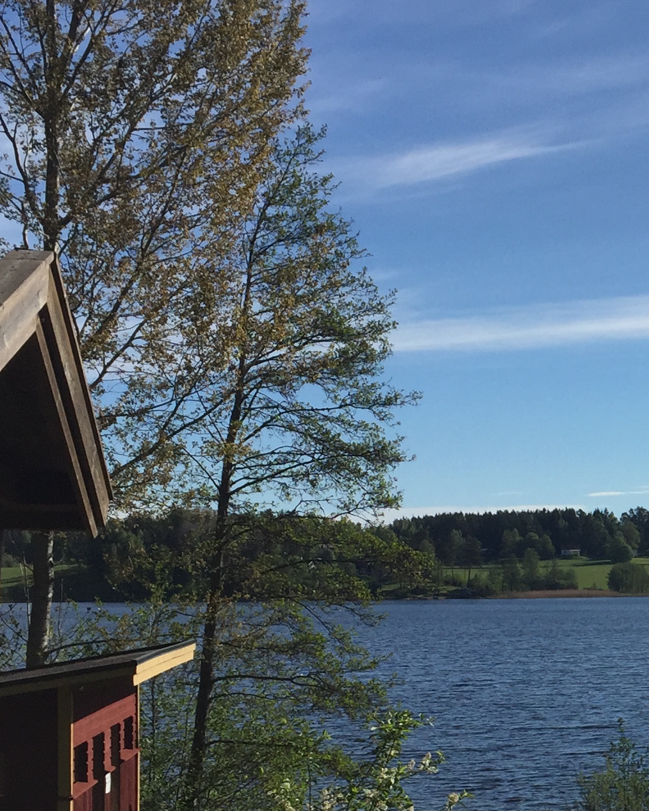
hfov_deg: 19.7
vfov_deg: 25.8
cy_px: 577
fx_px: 1753
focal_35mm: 73
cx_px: 791
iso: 32
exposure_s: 1/3300
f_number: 2.2
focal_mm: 4.15
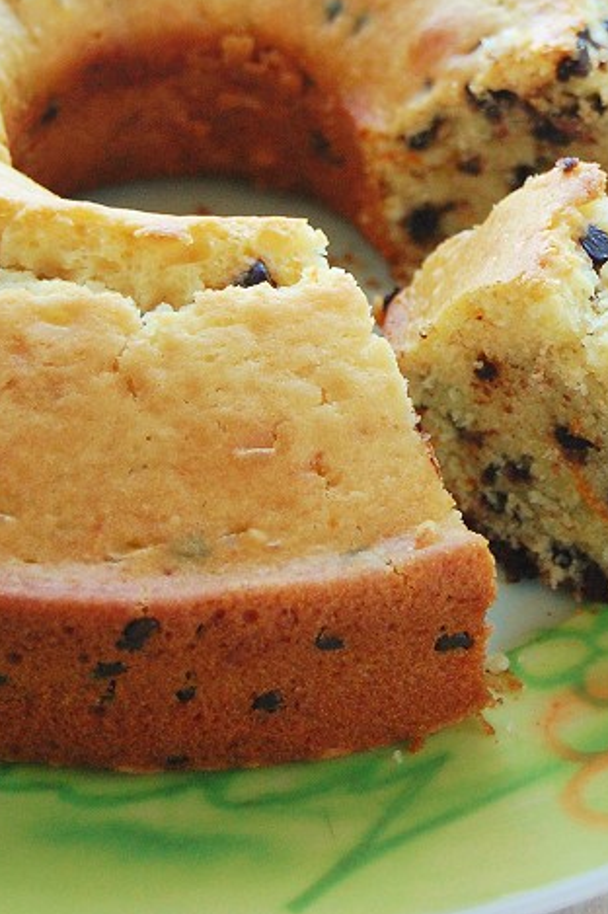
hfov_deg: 10.6
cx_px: 533
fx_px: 3247
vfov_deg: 15.8
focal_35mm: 128
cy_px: 31
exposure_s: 1/20
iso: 800
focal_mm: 40
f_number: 5
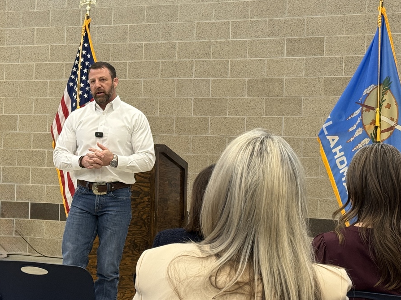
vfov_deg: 26.5
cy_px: 137
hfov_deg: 34.9
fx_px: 637
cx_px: 209
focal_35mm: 55
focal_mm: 6.76
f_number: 1.78
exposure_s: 1/60
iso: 100
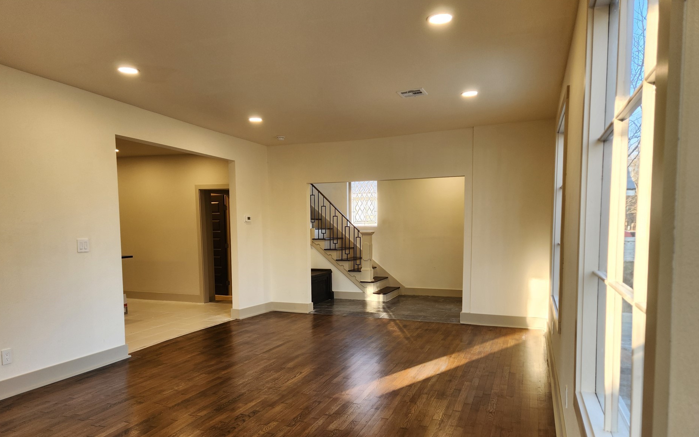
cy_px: 266
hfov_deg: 72.5
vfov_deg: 48.9
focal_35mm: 25
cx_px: 342
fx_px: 476
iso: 64
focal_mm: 5.4
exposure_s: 1/120
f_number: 1.8
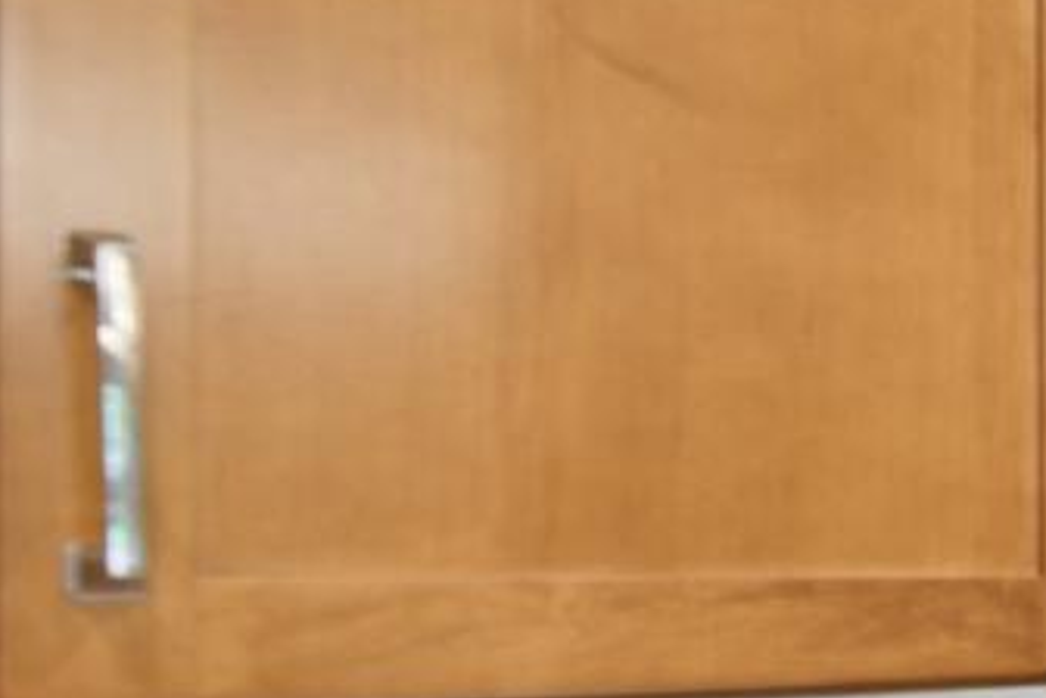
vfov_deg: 22.2
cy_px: 608
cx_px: 2238
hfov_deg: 17.7
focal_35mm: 60
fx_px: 1743
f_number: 8
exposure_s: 1/15
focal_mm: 14
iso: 400
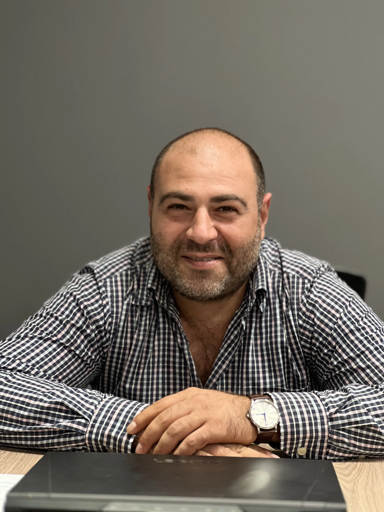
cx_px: 192
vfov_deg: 25.3
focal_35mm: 77
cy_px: 256
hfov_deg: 19.1
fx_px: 1139
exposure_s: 1/28
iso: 400
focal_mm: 9
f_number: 2.8
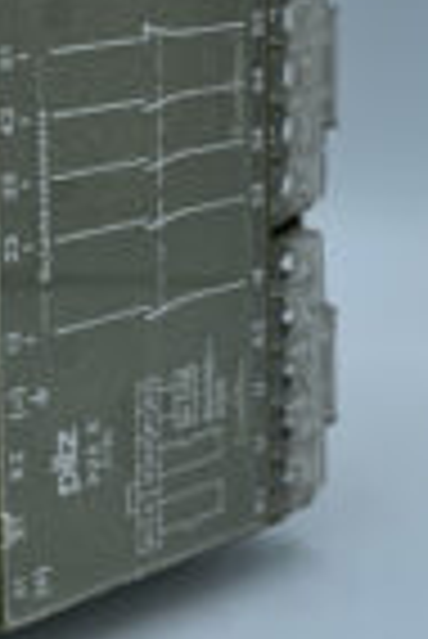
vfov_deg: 26.4
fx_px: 1352
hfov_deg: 17.3
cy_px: 189
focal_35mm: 76
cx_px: -59
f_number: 1.6
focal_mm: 4.2
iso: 32
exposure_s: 1/1715
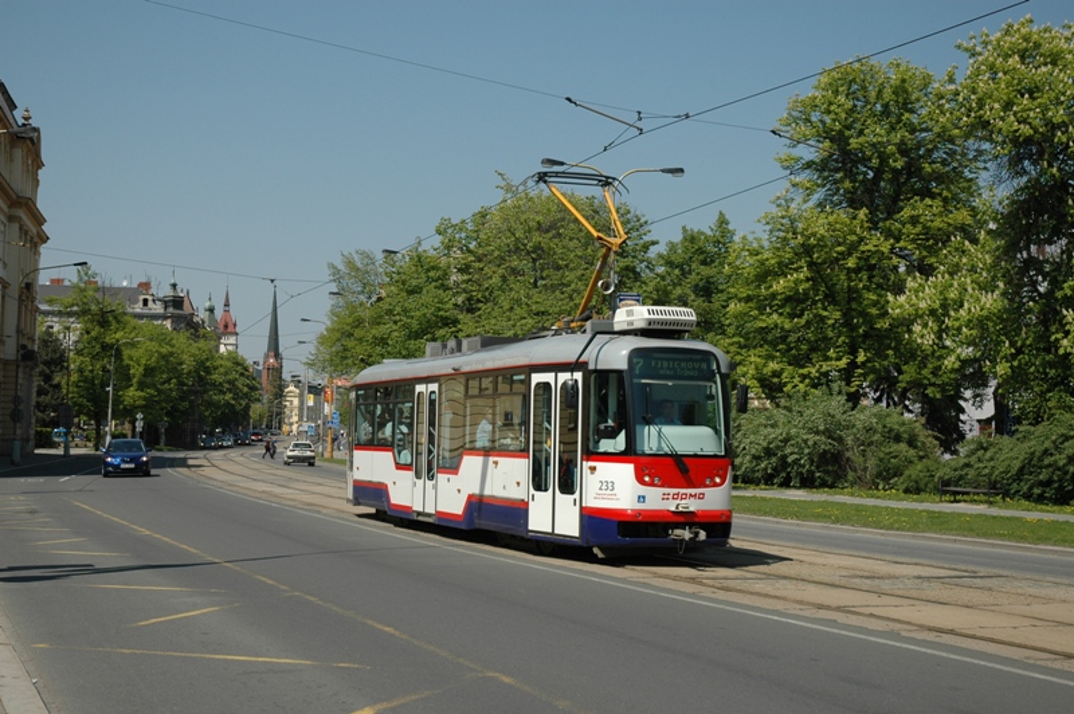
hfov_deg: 37.9
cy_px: 357
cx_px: 537
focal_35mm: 52
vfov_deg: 25.7
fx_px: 1565
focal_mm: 35
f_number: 5.6
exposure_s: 1/1600
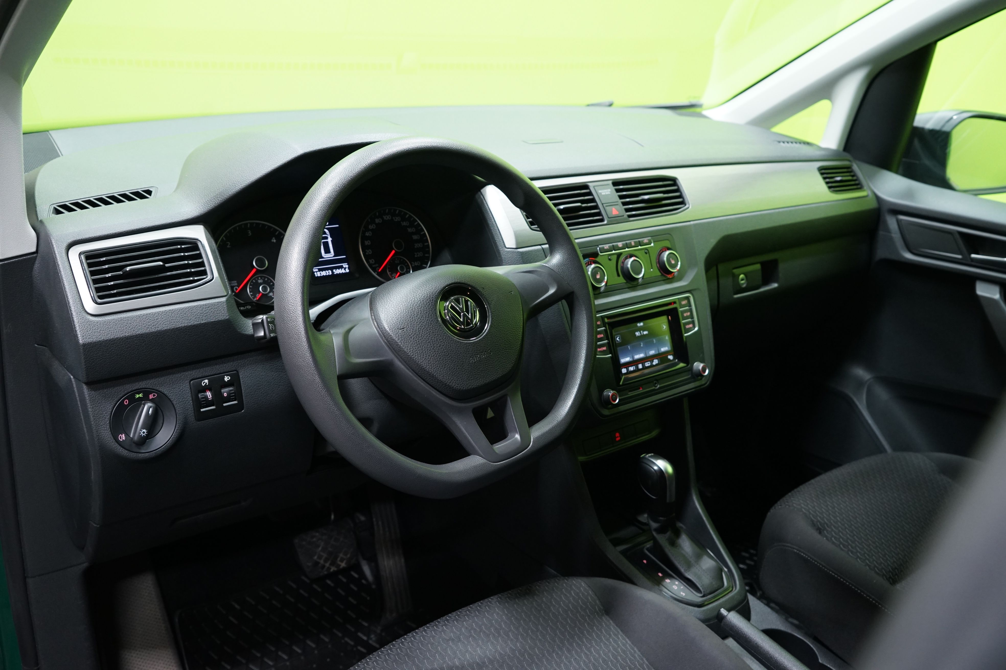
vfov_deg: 42.3
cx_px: 503
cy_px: 335
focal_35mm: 31
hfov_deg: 60.3
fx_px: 866
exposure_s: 1/25
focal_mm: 31
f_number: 5.6
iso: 1600
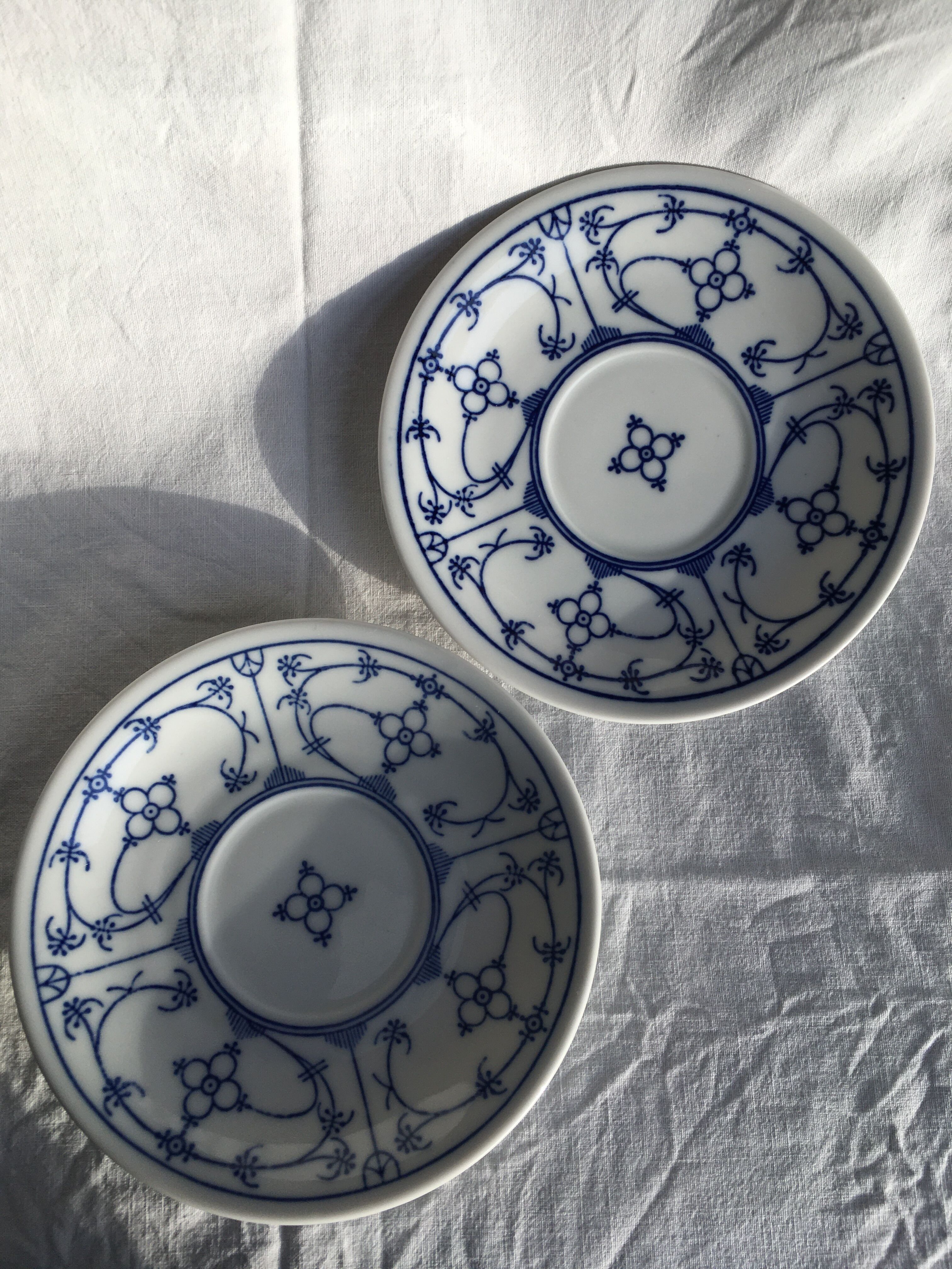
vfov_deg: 61.7
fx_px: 1063
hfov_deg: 48.2
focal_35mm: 29
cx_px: 476
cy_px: 634
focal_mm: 4.15
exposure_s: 1/390
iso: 25
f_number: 2.2
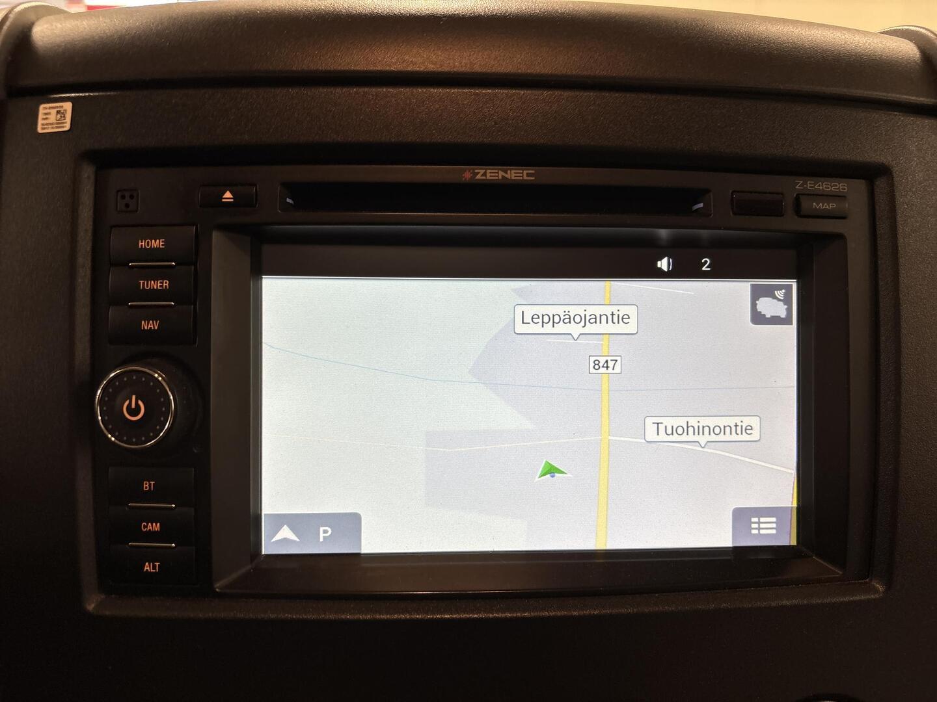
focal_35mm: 26
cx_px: 468
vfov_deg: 53.1
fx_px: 704
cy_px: 351
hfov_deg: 67.3
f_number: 1.6
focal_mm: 5.96
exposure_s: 1/100
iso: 64
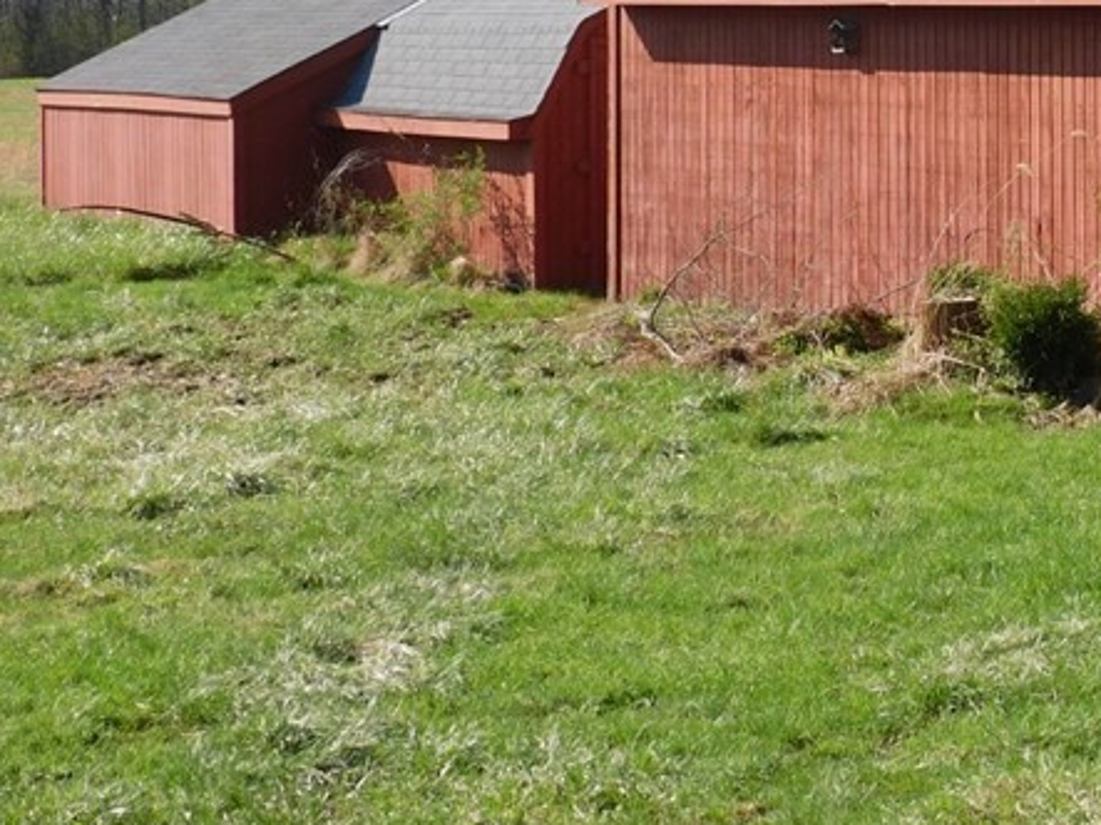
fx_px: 3307
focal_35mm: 104
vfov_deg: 14.0
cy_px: -17
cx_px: 1178
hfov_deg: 18.3
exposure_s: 1/640
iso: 125
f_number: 4
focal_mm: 8.1
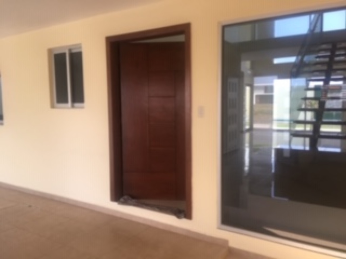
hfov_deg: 61.7
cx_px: 173
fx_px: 290
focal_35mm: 29
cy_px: 130
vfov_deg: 48.2
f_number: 2.2
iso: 32
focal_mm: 4.15
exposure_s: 1/120
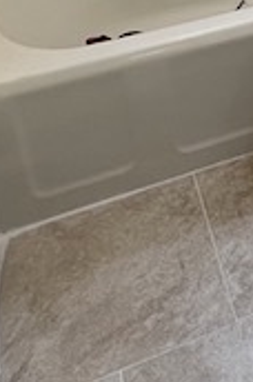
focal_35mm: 63
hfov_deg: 18.3
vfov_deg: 26.1
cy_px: -142
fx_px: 667
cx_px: 413
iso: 200
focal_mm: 1.57
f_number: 1.8
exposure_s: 1/120
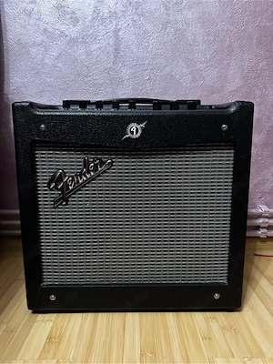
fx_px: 252
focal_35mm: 24
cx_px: 136
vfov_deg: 71.6
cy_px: 182
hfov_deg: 56.8
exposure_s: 1/37
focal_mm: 6.86
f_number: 1.78
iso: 1000
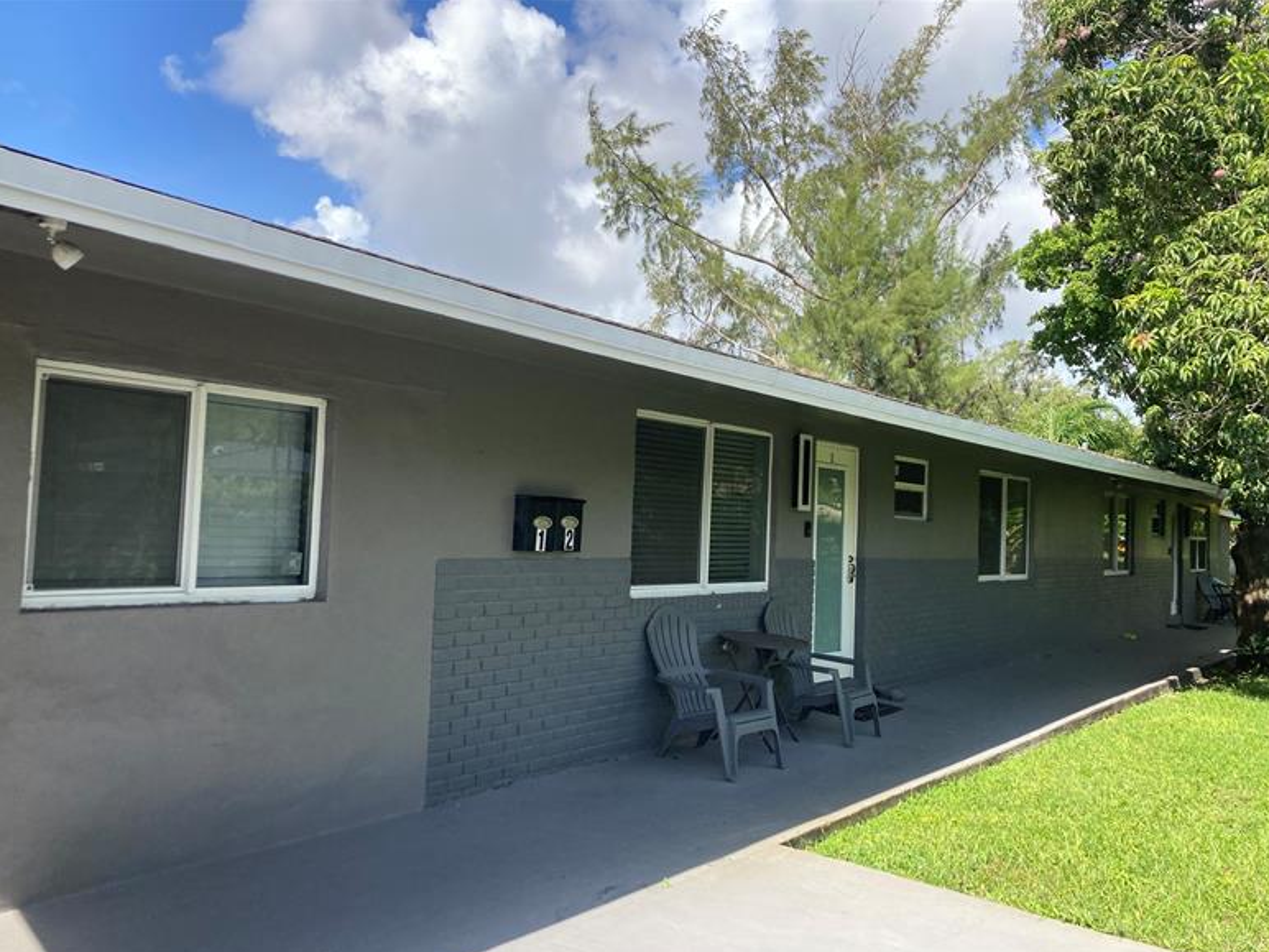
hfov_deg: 61.7
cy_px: 492
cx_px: 618
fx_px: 1063
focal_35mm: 29
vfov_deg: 48.2
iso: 20
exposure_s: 1/1230
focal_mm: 3.99
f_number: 1.8
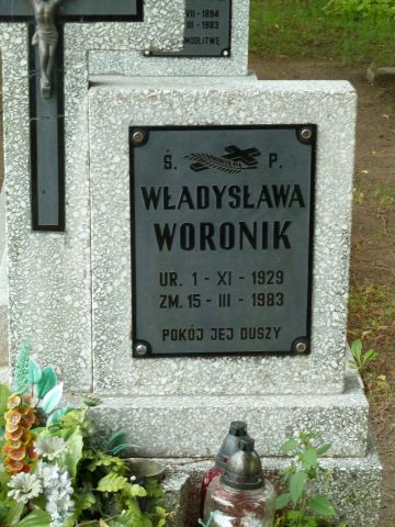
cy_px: 264
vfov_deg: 20.4
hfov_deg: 15.4
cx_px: 198
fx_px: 1461
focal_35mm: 96
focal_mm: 15.8
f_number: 4.3
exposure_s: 1/40
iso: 400
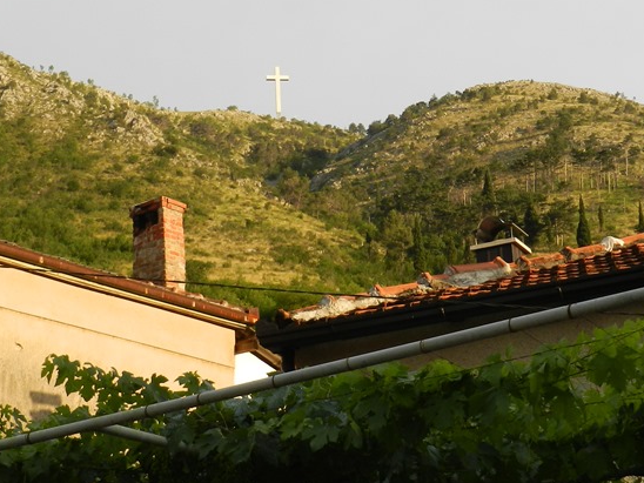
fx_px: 1600
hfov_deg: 22.8
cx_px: 295
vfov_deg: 17.2
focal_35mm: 86
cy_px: 208
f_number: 4.2
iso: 160
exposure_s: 1/320
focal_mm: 8.1
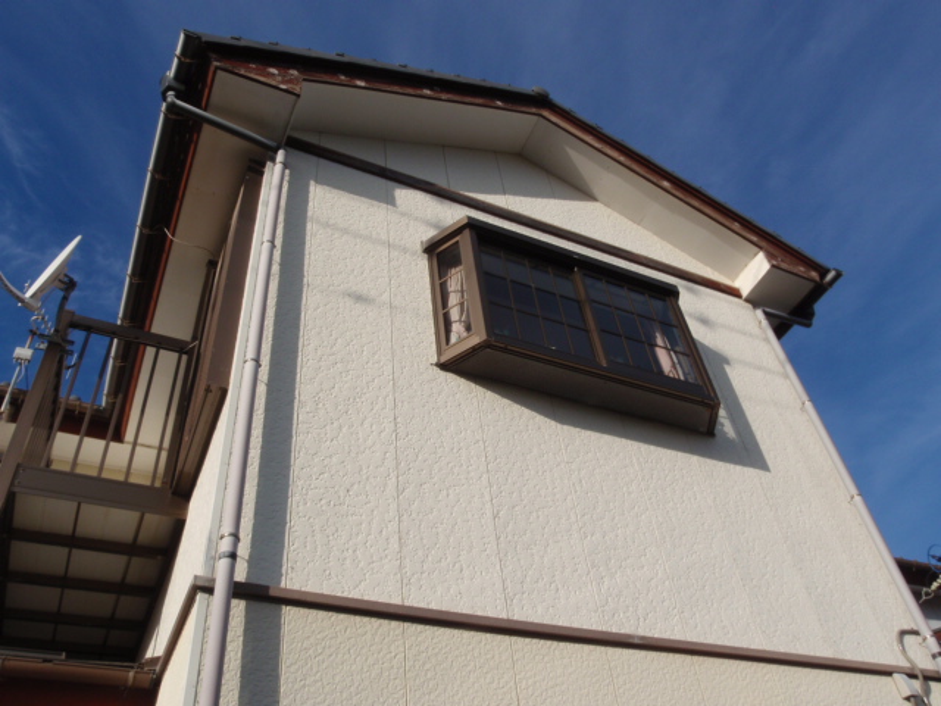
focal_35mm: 28
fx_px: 761
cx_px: 470
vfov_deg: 49.7
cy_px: 353
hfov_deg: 63.4
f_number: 4
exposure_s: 1/800
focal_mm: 5
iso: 64
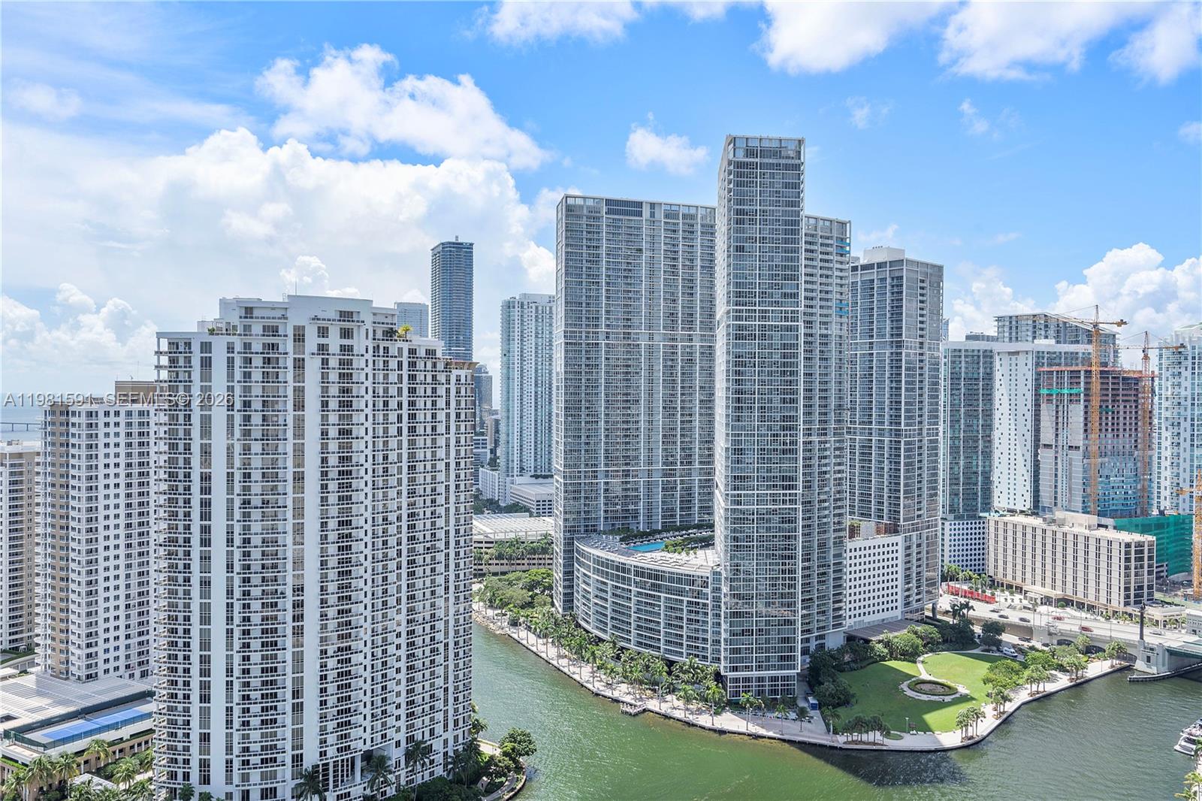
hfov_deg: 65.5
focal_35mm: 28
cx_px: 601
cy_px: 400
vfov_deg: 46.4
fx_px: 935
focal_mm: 28
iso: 100
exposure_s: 1/160
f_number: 10
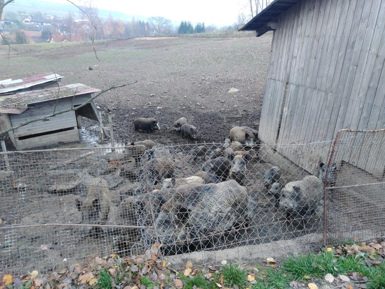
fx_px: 289
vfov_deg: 53.1
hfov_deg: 67.3
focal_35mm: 26
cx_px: 192
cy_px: 144
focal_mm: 3.46
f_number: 2.2
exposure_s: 1/50
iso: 119
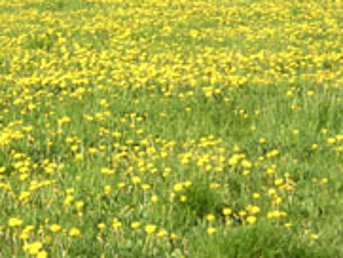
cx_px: 64
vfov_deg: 7.4
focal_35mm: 201
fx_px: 1993
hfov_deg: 9.8
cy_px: -8
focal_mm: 10.6
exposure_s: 1/270
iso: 100
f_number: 4
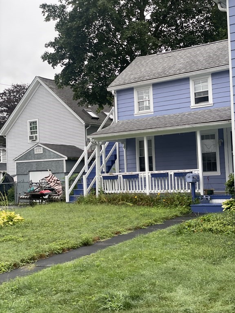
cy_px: 156
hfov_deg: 28.0
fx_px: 471
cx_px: 118
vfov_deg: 36.8
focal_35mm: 52
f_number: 2
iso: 25
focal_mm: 6
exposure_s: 1/122
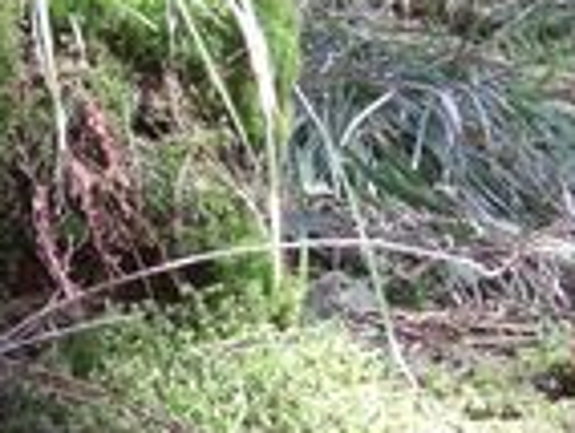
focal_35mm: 171
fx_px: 2845
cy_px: 534
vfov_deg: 8.6
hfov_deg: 11.5
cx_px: 296
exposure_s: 1/60
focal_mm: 7.9
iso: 200
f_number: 2.8
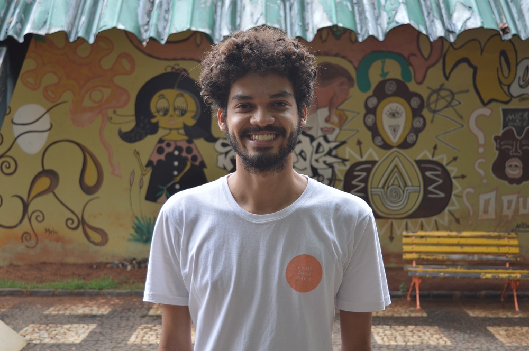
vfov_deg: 26.4
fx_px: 748
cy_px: 176
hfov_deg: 38.9
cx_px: 264
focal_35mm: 51
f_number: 4.5
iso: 200
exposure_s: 1/50
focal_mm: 34
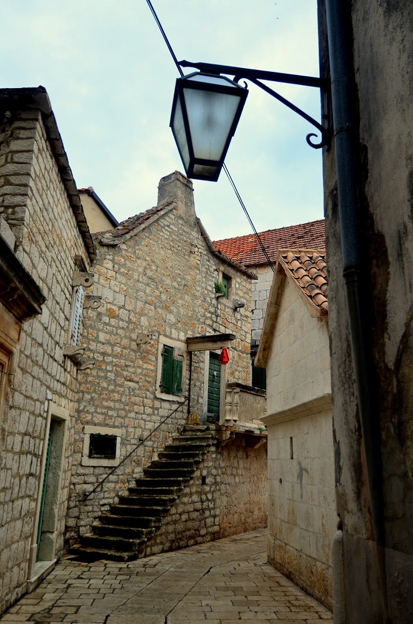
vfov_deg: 62.0
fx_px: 519
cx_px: 206
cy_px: 312
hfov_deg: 43.4
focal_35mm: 30
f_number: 4.5
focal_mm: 20
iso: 400
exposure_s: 1/1000
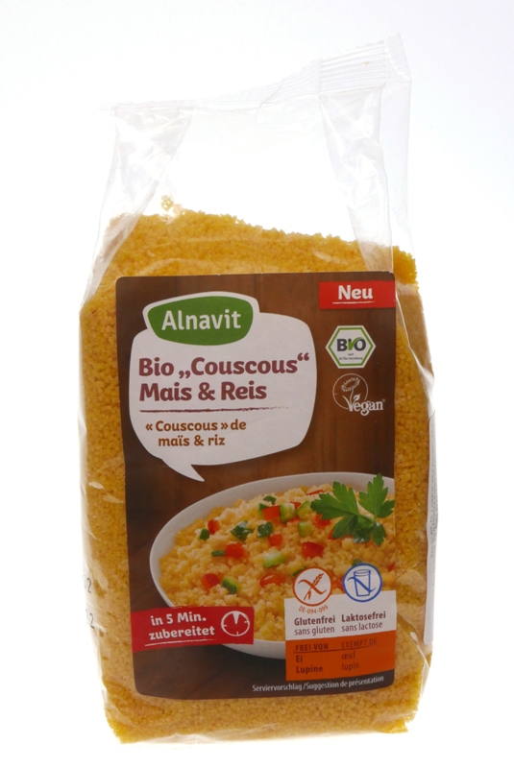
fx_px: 1282
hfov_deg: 22.7
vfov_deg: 33.4
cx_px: 257
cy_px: 384
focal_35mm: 60
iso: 1600
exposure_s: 1/50
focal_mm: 27.2
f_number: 16
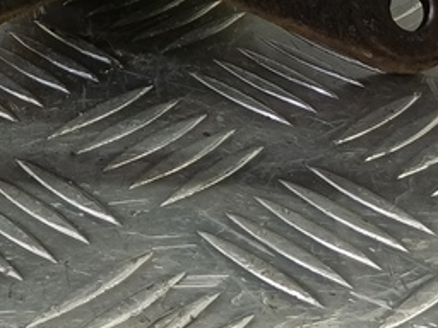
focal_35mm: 108
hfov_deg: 18.1
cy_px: -226
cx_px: 92
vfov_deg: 12.7
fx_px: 1367
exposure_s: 1/50
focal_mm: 4.11
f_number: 1.6
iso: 171
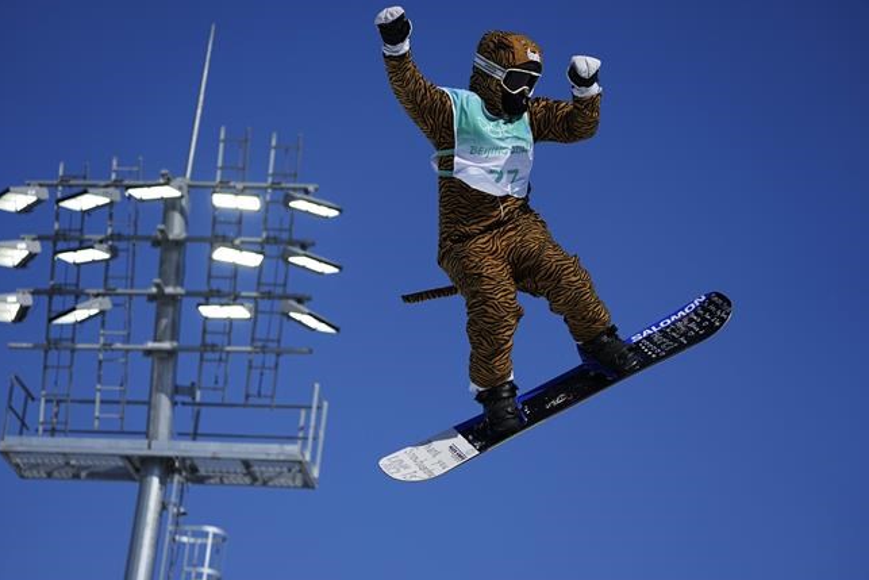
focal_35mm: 101
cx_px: 434
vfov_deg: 13.6
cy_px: 290
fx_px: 2438
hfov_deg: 20.2
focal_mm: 100
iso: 400
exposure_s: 1/8000
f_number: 5
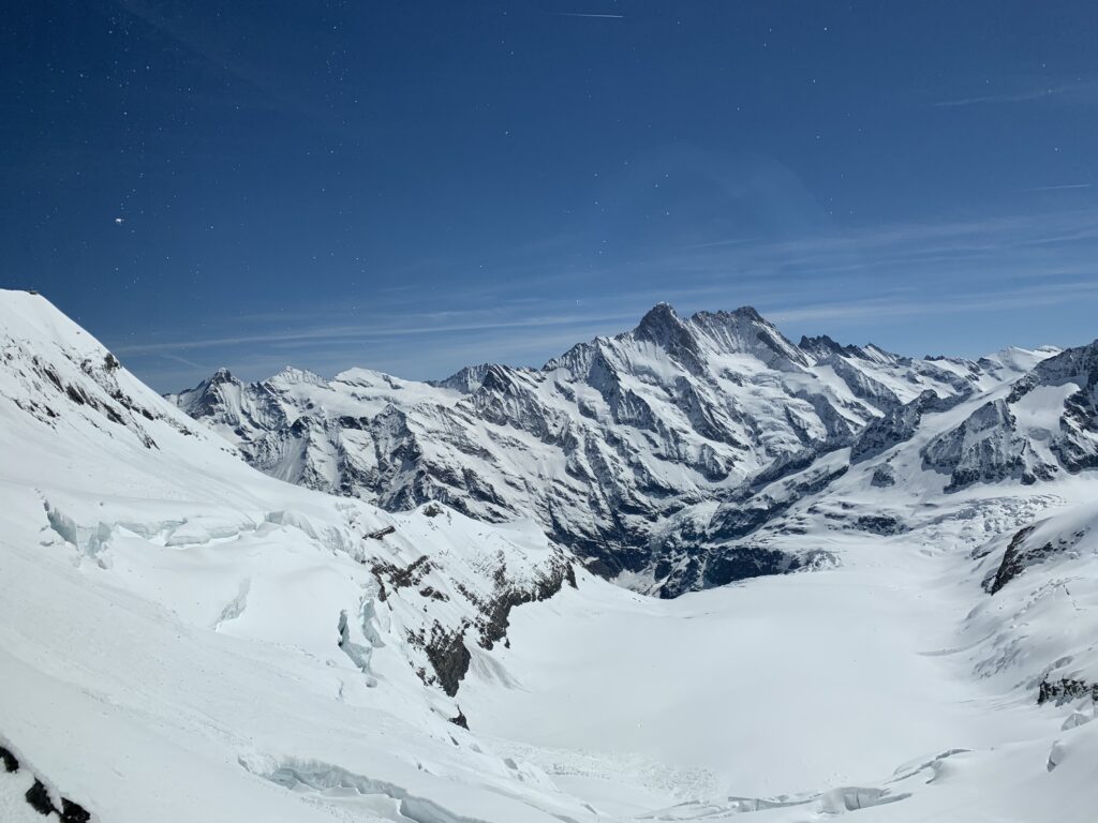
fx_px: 825
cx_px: 549
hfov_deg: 67.3
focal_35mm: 26
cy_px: 412
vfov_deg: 53.1
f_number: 1.8
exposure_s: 1/9524
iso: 25
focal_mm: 4.25
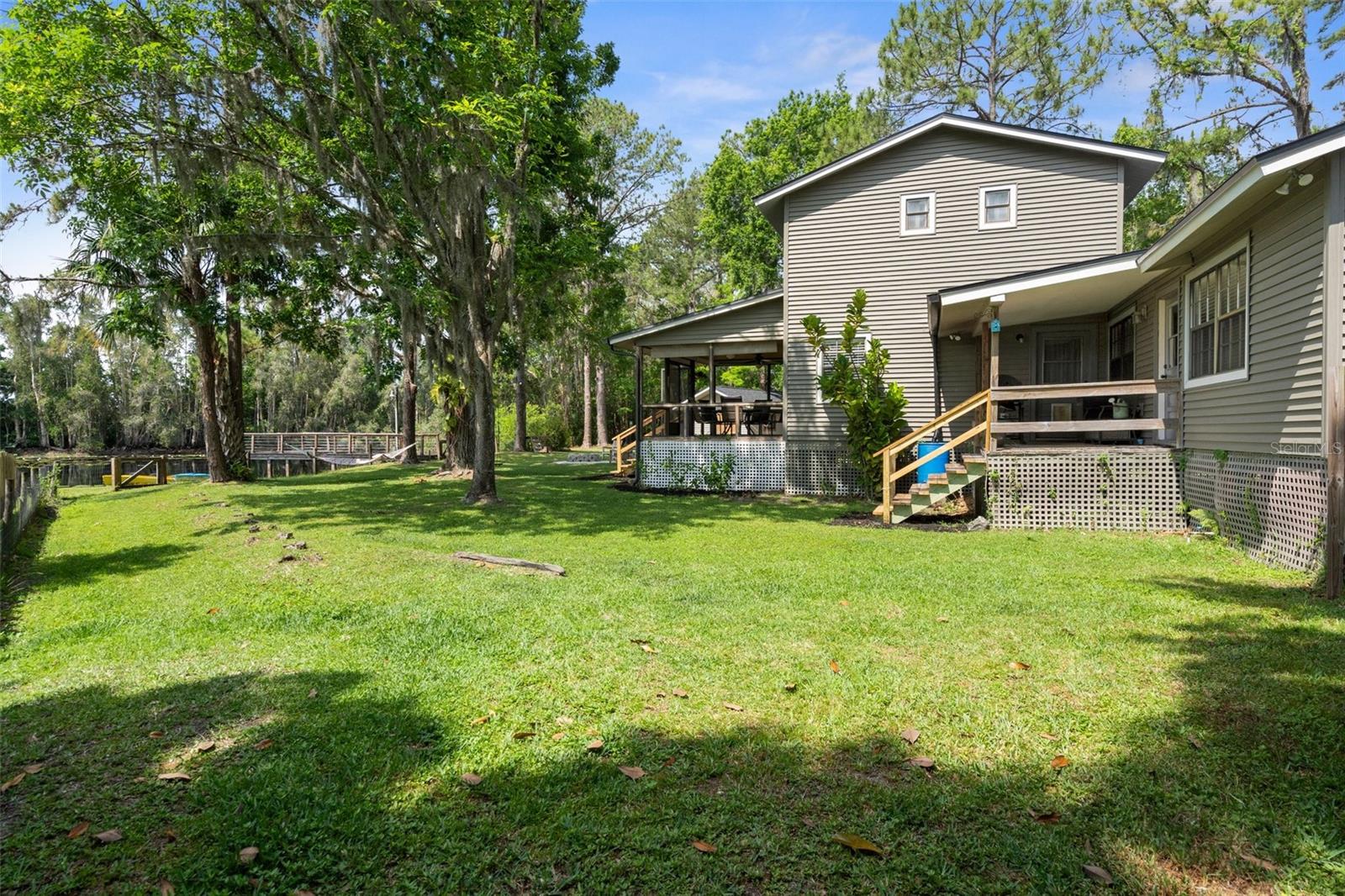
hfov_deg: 86.9
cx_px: 672
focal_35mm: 19
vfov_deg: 64.5
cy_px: 448
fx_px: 710
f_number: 8
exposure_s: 1/160
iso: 400
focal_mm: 19
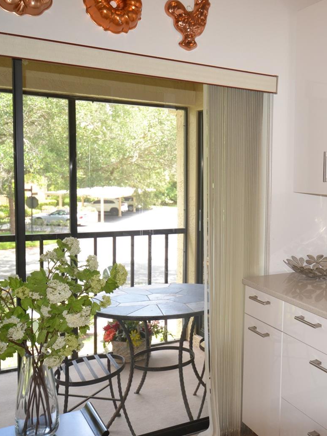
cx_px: 297
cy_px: 216
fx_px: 475
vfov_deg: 49.3
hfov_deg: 35.6
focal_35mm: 38
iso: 400
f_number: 4.2
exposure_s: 1/80
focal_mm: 17
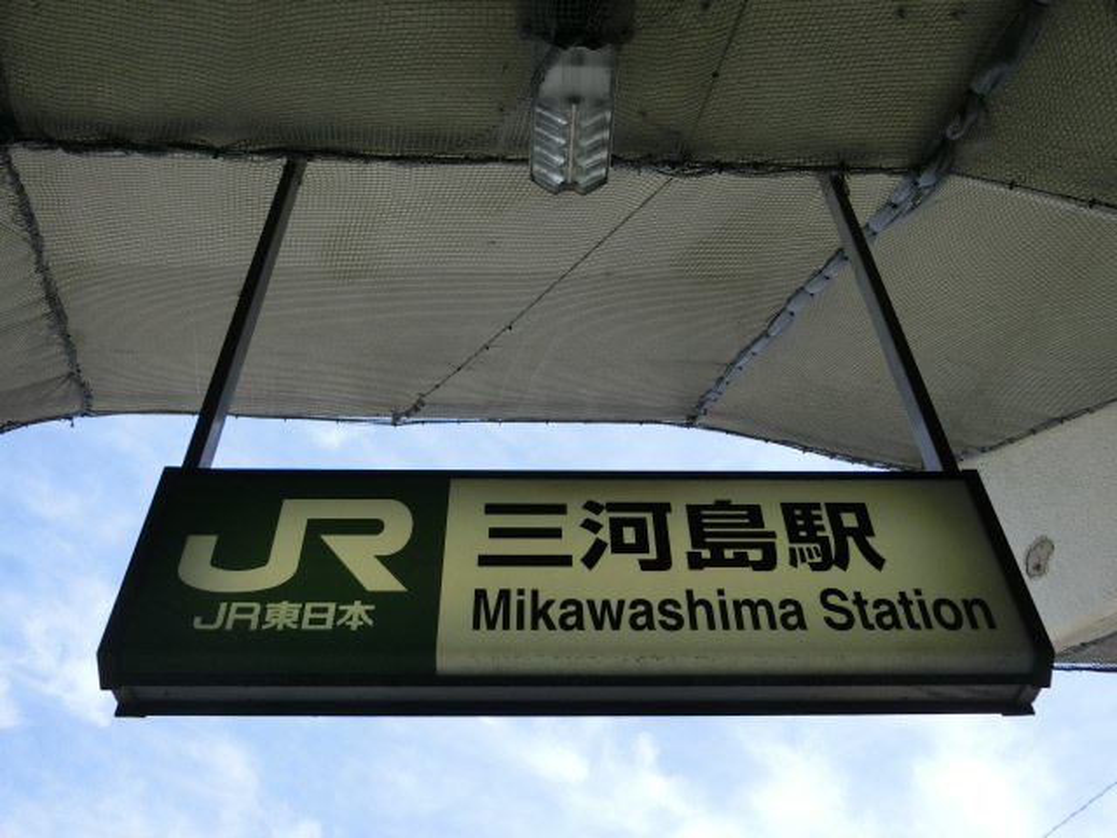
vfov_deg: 41.8
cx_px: 558
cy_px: 419
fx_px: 1097
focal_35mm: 34
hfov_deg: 54.0
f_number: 3.9
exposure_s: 1/640
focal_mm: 6
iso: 80
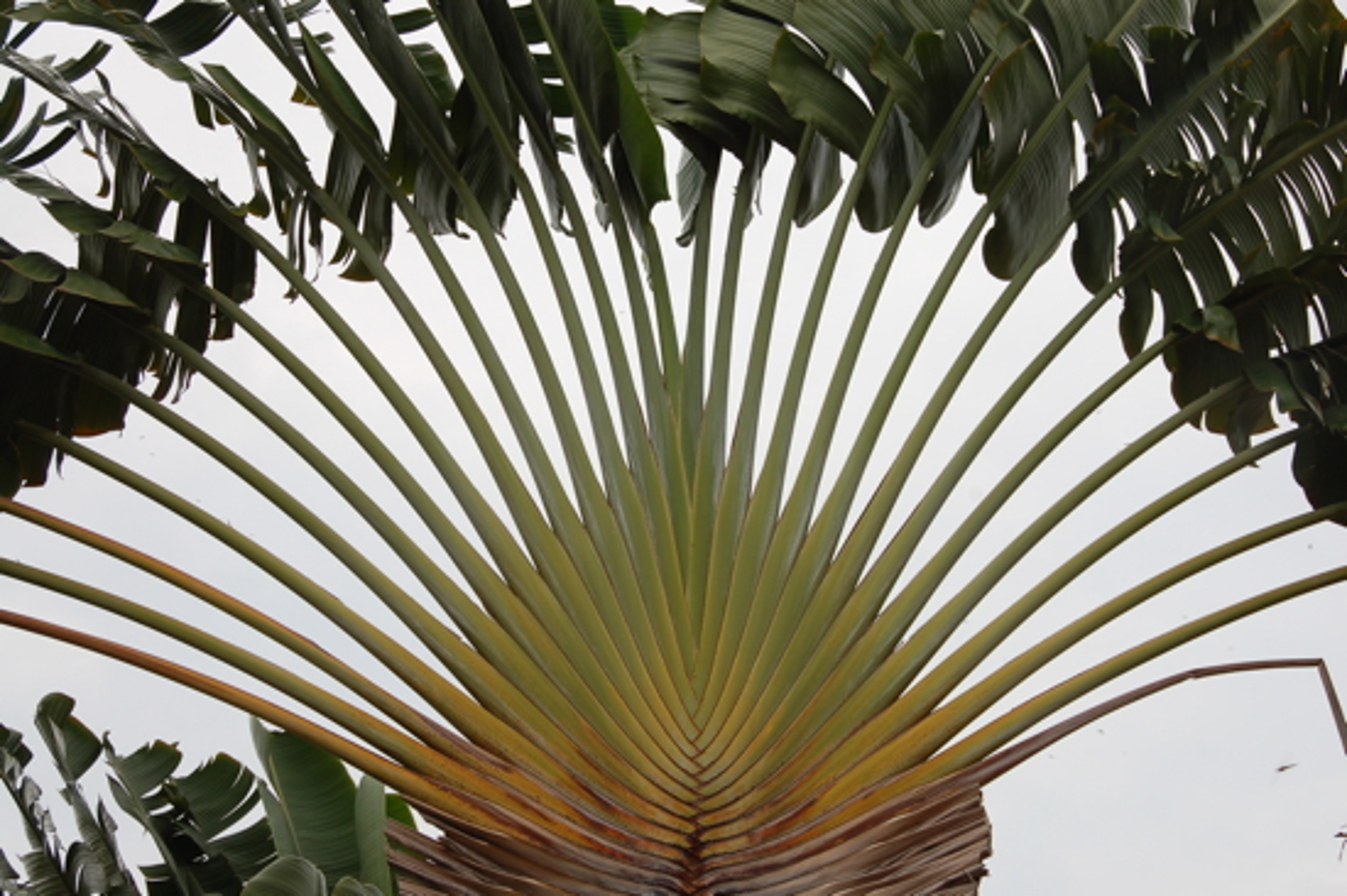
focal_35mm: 75
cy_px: 448
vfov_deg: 18.2
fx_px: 2804
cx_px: 674
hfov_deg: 27.0
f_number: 8
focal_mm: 50
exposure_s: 1/250
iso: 200
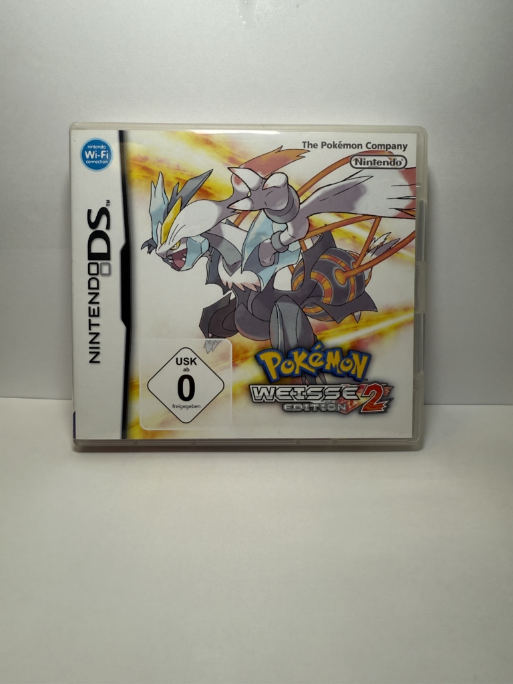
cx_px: 256
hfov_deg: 56.8
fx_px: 474
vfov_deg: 71.6
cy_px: 342
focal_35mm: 24
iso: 40
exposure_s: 1/137
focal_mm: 2.22
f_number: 2.2
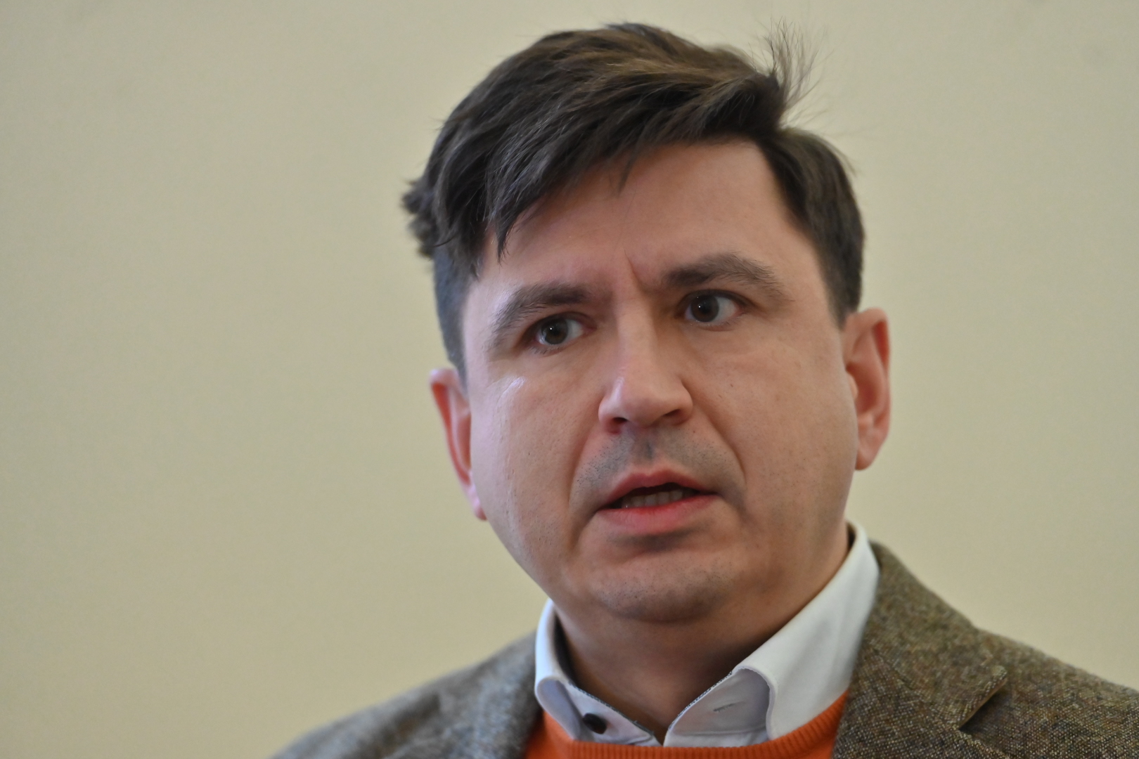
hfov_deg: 17.8
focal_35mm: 115
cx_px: 570
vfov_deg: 11.9
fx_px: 3638
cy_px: 380
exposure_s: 1/400
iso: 5600
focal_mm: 115
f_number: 2.8
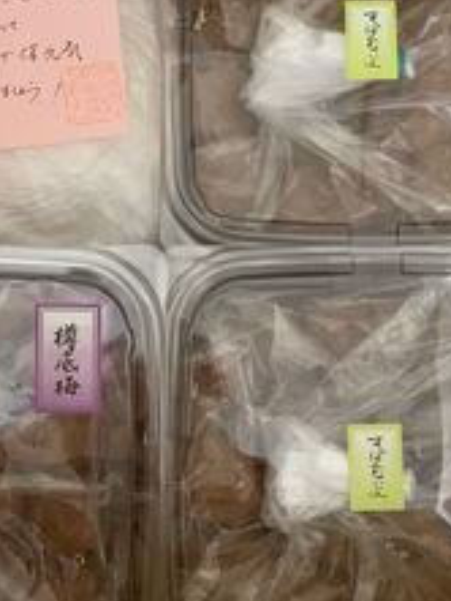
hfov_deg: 30.8
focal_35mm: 47
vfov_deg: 40.4
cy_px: 318
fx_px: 816
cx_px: 179
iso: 500
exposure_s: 1/29
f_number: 1.8
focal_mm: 4.25
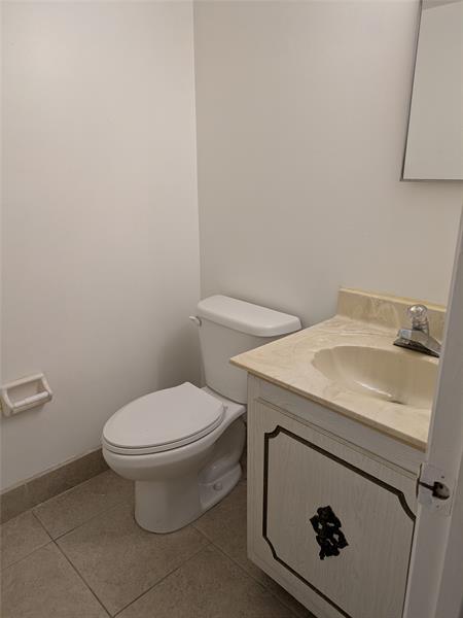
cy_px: 309
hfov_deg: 54.9
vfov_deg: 69.4
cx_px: 232
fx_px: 446
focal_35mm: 25
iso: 119
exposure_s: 1/120
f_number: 1.89
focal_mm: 5.43
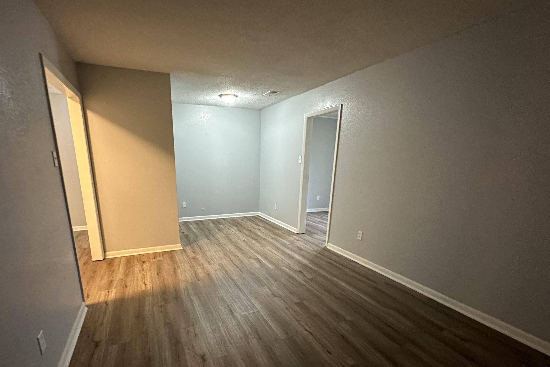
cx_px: 247
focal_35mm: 17
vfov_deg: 69.2
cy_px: 232
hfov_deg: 93.0
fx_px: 260
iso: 800
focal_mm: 2.22
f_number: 2.2
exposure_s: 1/60
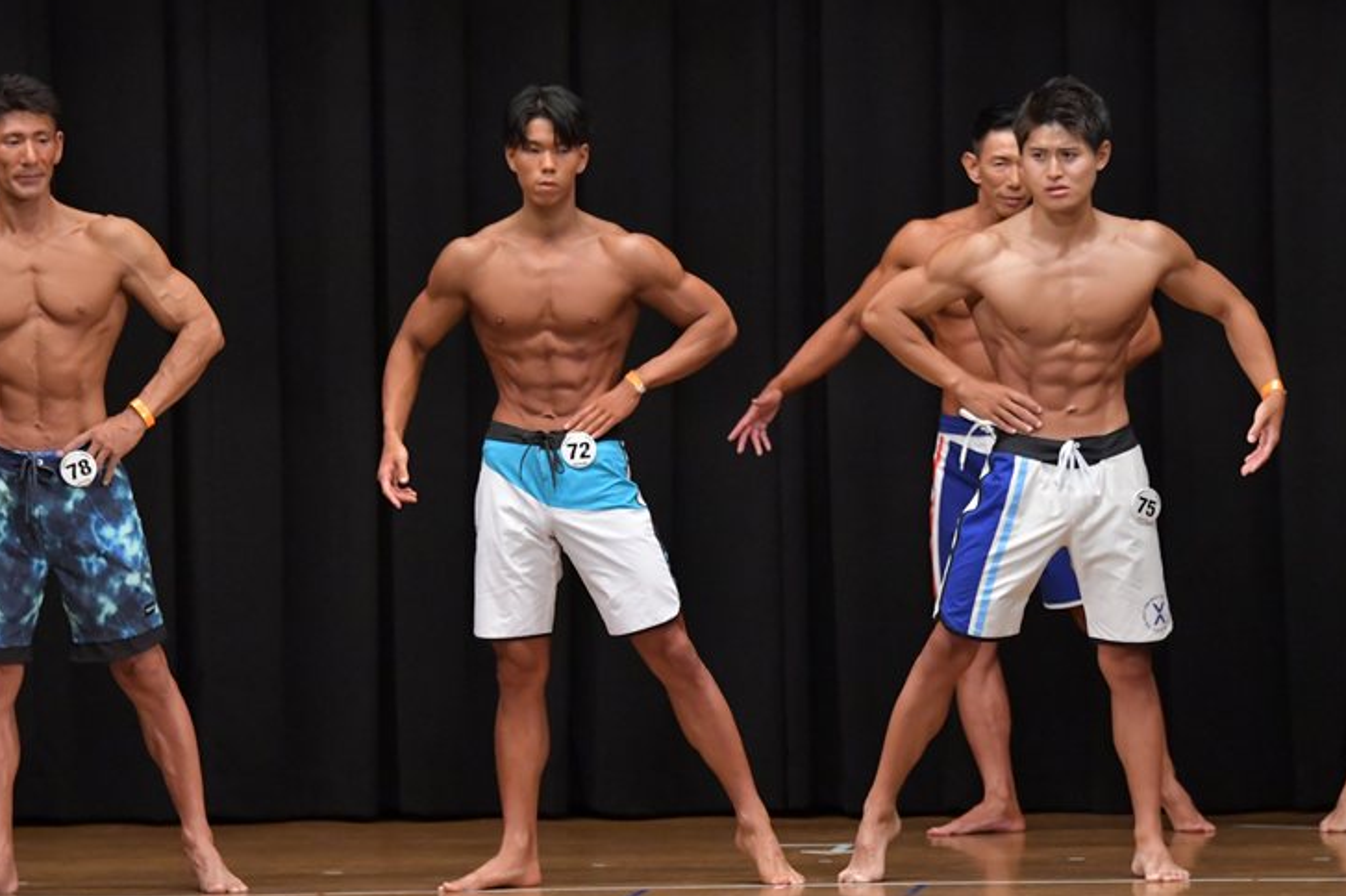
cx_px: 647
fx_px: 8969
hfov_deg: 8.6
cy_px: 448
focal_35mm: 240
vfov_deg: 5.7
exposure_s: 1/400
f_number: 5.6
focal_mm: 150
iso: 6400
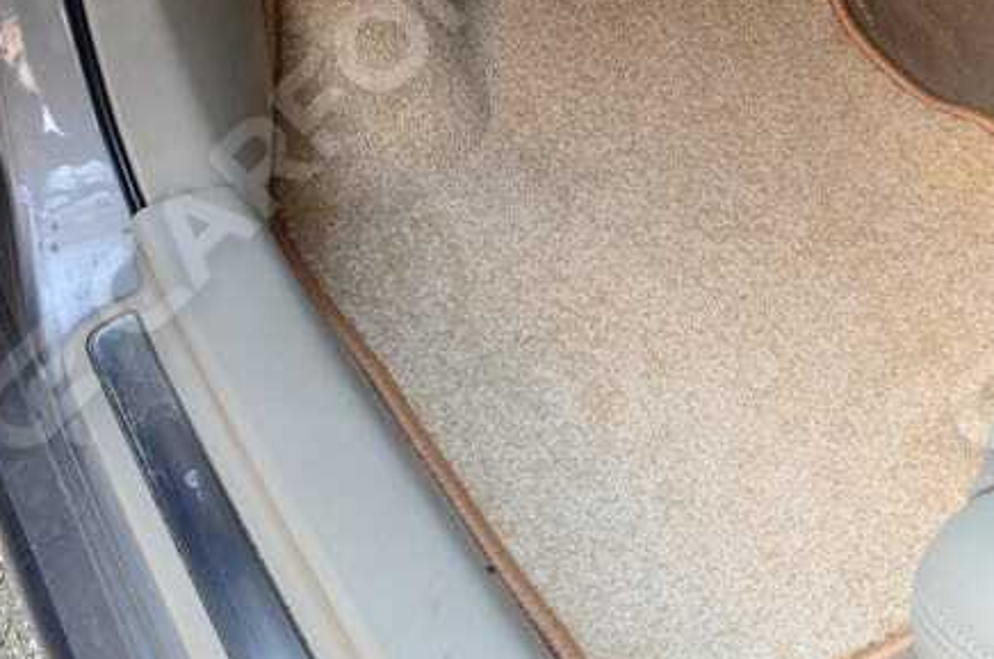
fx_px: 1516
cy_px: 261
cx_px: 739
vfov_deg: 24.5
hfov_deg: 35.5
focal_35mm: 55
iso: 400
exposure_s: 1/20
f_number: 8
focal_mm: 20
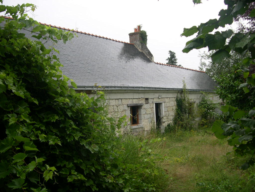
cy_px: 96
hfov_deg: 49.0
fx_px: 280
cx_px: 128
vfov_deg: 37.7
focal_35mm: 38
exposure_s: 1/277
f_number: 2.8
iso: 100
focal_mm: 8
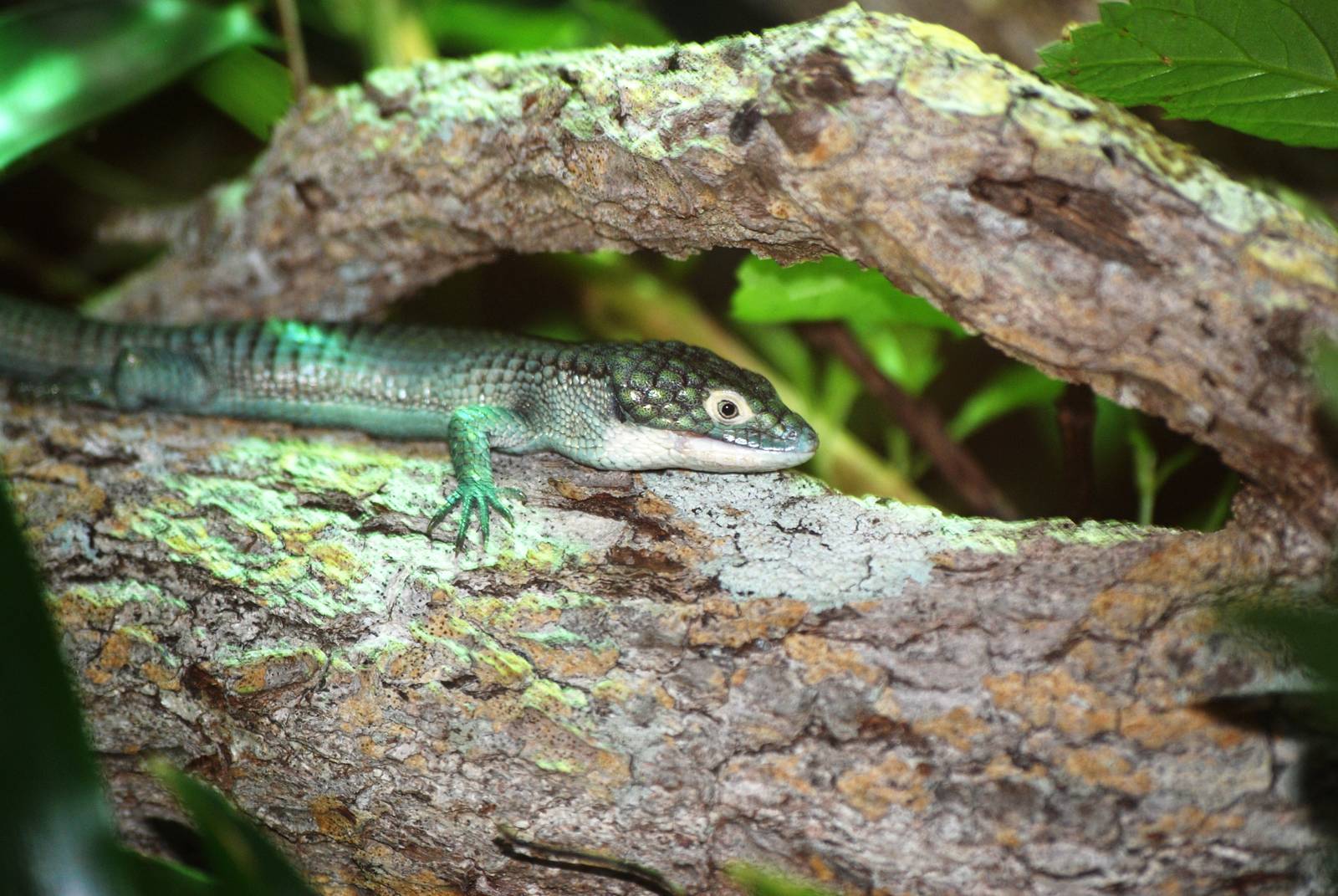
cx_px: 669
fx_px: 10884
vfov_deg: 4.7
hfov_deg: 7.0
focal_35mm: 292
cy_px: 448
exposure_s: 1/60
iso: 400
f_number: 5
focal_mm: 195
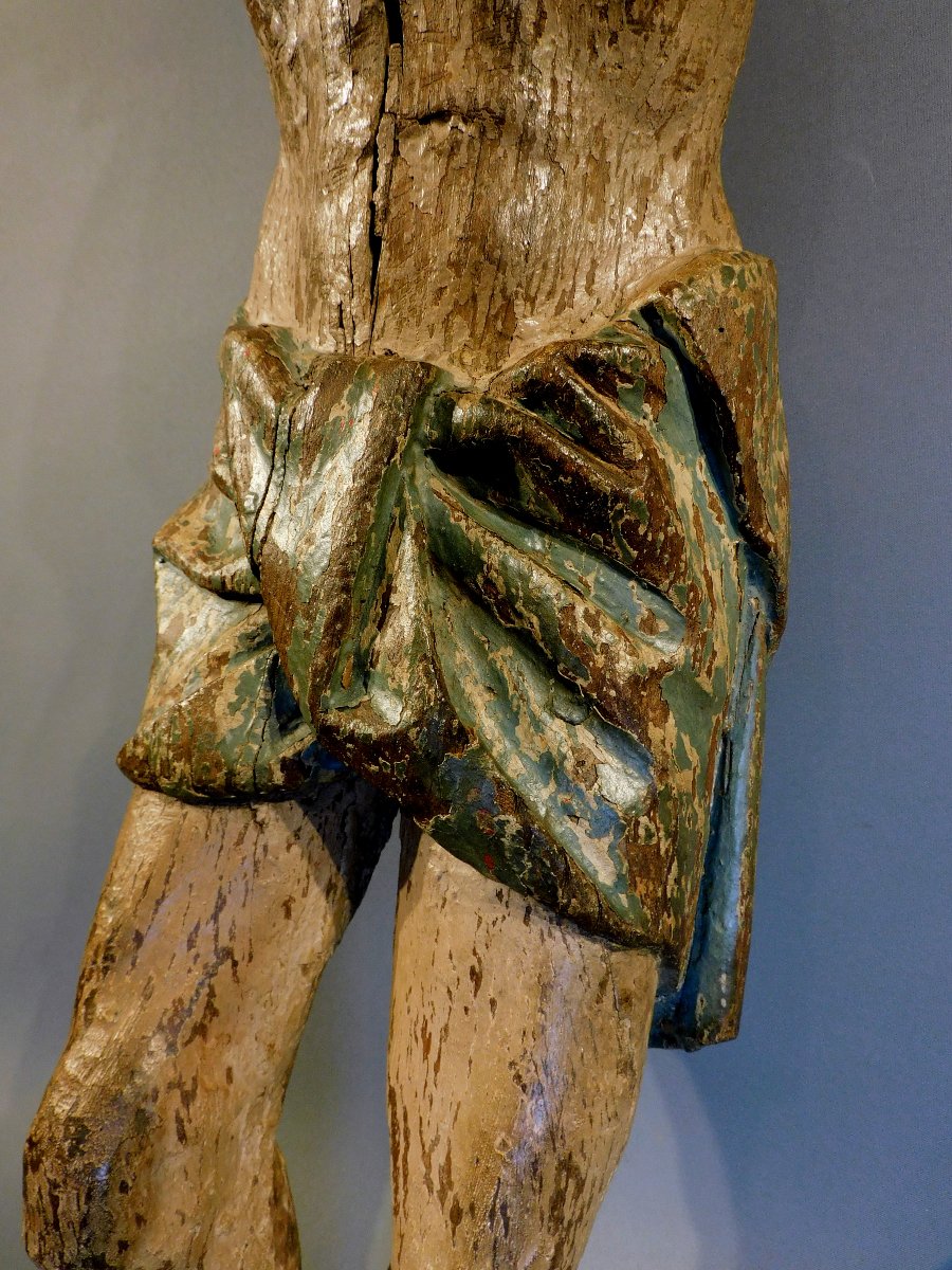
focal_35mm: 24
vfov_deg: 71.6
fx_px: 880
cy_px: 635
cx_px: 476
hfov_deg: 56.8
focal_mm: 4.3
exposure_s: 1/30
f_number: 3.3
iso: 250
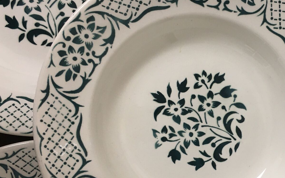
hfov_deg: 37.8
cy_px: 123
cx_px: 217
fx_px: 404
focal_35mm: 52
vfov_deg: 24.7
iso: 125
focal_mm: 4.15
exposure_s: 1/33
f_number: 2.2
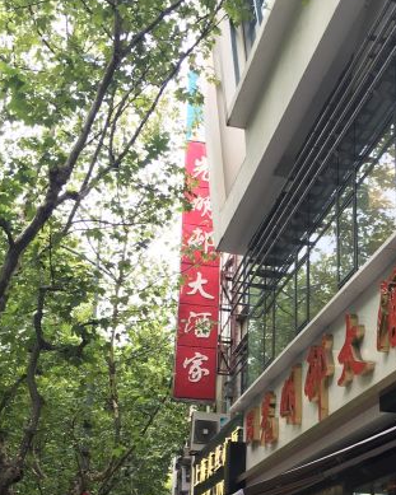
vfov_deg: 35.3
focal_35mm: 51
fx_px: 747
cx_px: 290
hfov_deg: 29.3
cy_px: 405
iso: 25
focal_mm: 4.15
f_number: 2.2
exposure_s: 1/50
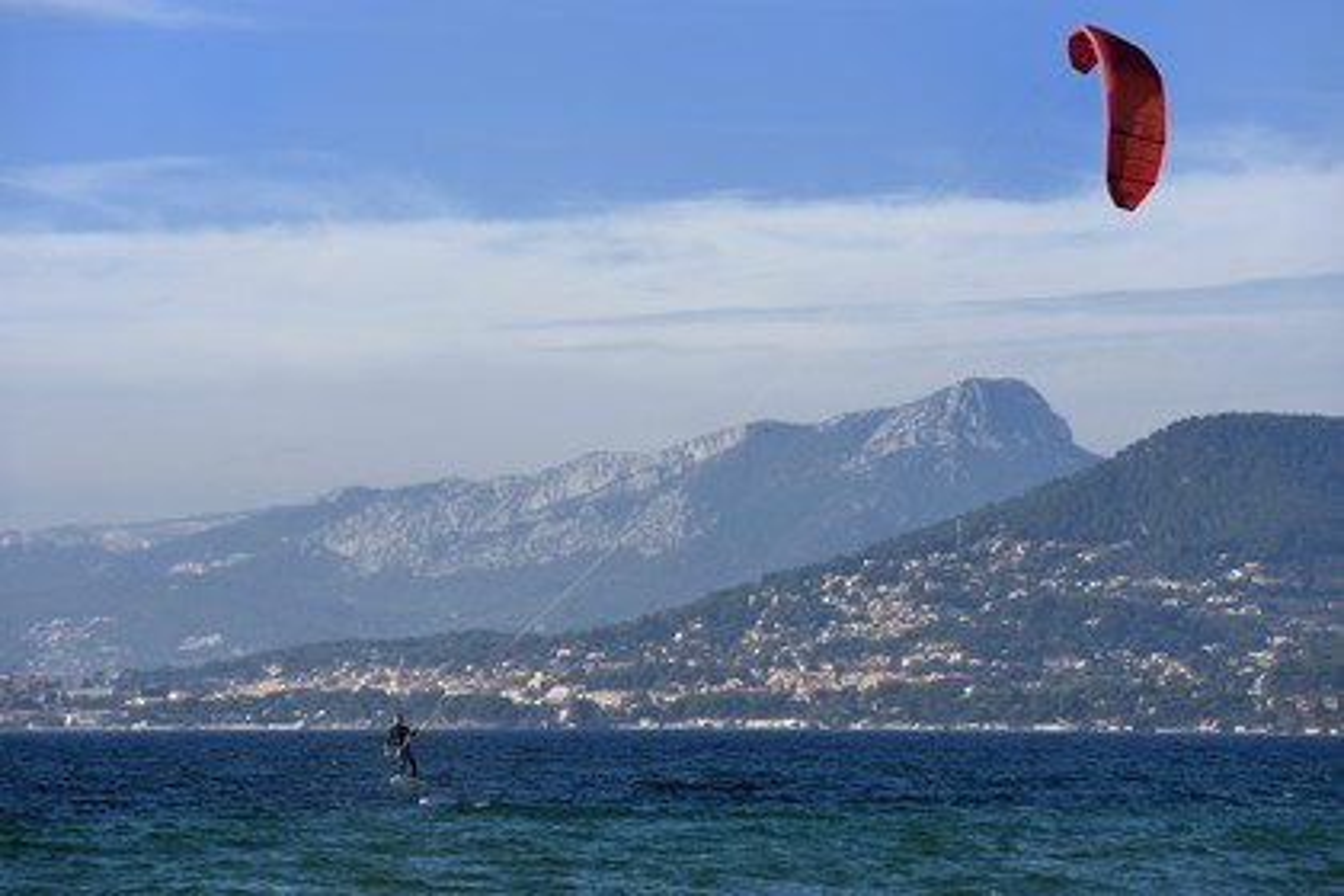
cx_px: 672
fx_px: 7466
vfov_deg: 6.9
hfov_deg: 10.3
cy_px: 448
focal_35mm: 200
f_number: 9
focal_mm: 200
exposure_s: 1/640
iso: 200
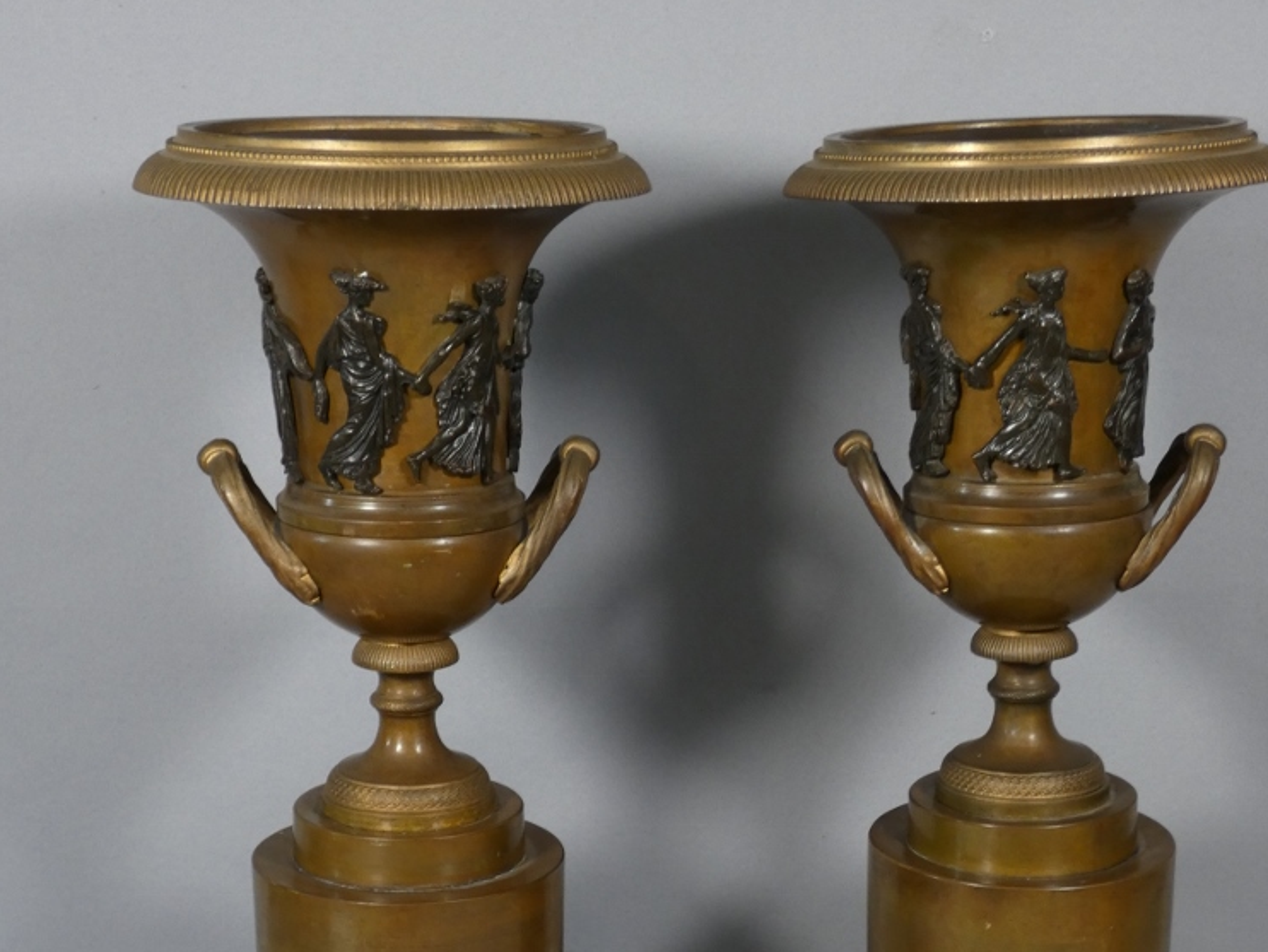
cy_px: 790
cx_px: 625
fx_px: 2528
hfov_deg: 28.2
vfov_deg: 21.0
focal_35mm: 69
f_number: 3.9
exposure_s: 1/80
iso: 200
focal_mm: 9
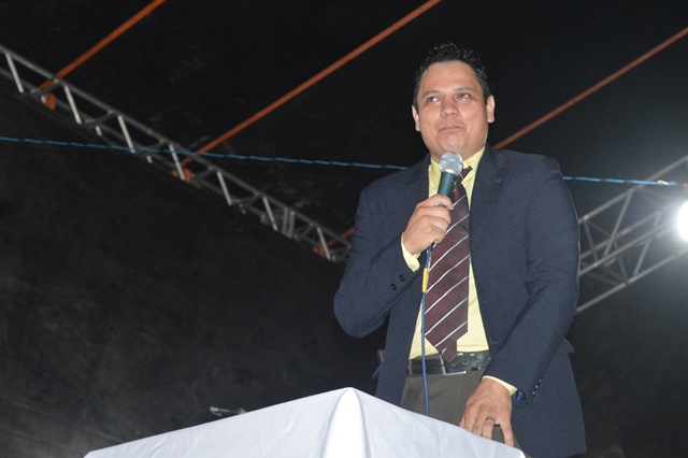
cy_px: 229
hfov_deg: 26.0
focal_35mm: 78
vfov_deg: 17.5
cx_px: 344
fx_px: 1490
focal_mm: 52
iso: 3200
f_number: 5.6
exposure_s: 1/60
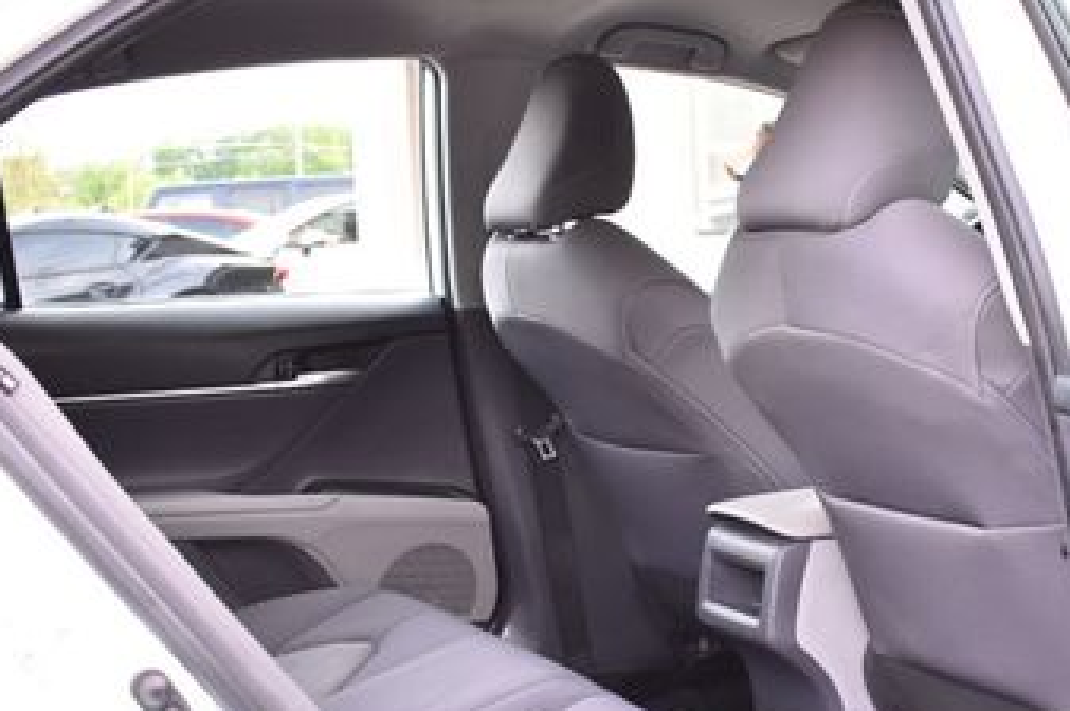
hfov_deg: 34.2
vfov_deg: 23.5
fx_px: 1692
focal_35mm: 57
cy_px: 517
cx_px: 826
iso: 800
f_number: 4
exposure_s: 1/125
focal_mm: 20
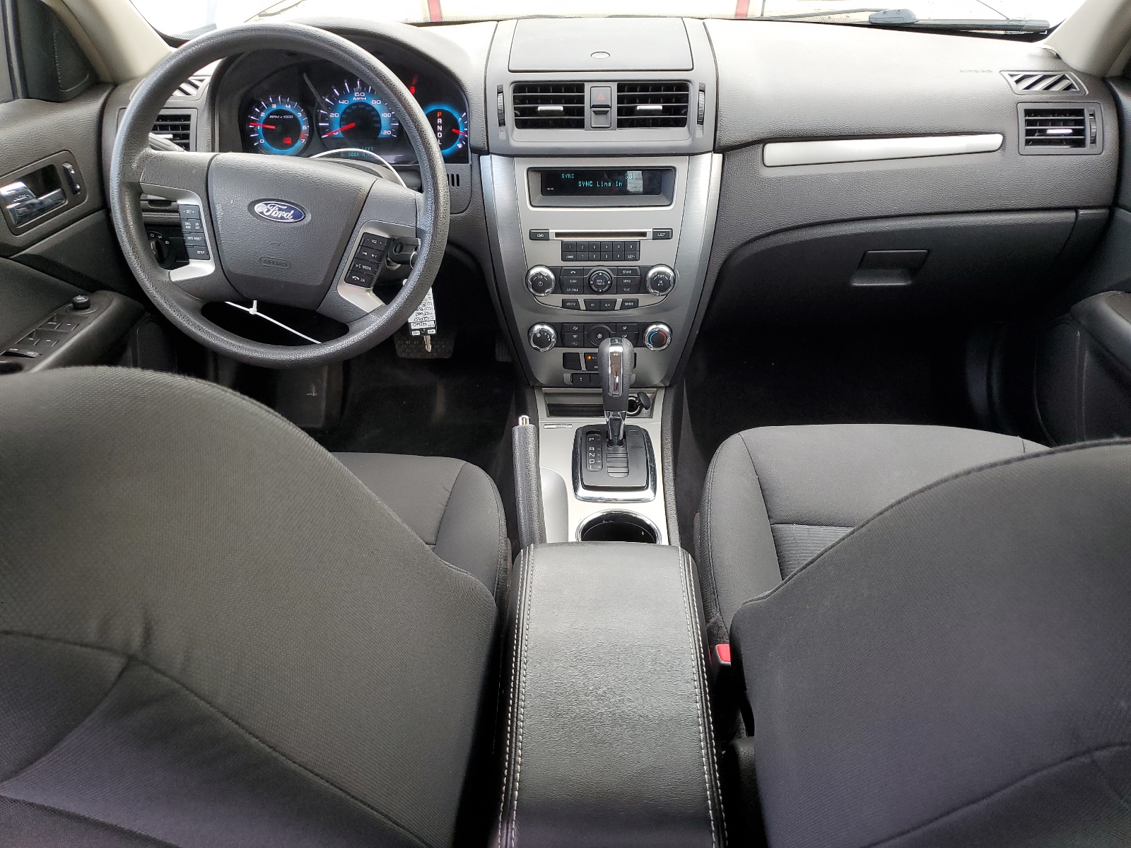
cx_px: 566
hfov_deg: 67.3
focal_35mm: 26
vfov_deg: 53.1
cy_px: 424
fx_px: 849
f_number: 1.5
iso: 83
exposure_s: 1/120
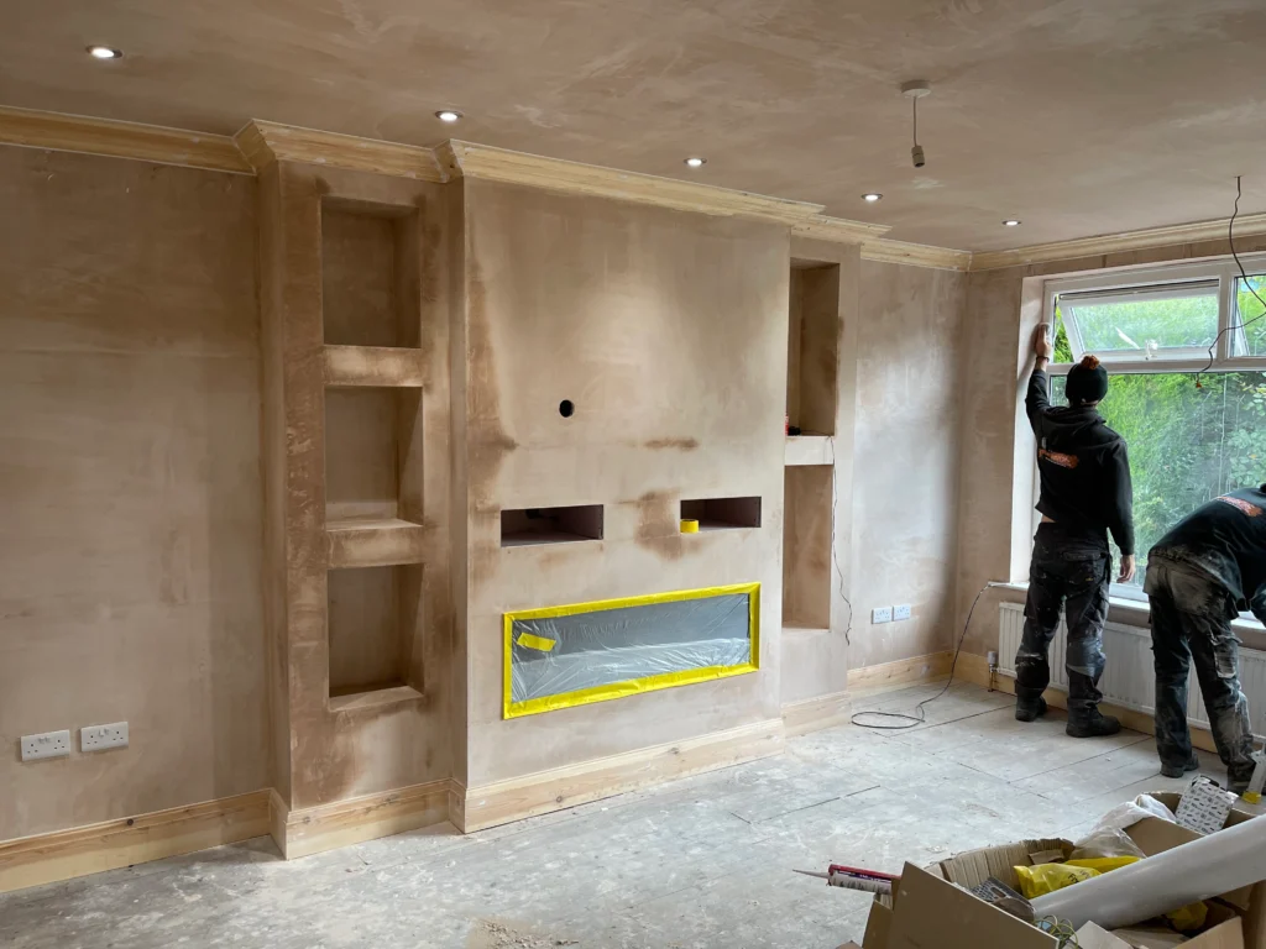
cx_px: 633
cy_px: 474
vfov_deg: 53.1
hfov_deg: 67.3
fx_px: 951
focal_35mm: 26
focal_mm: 5.1
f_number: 1.6
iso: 100
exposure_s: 1/100
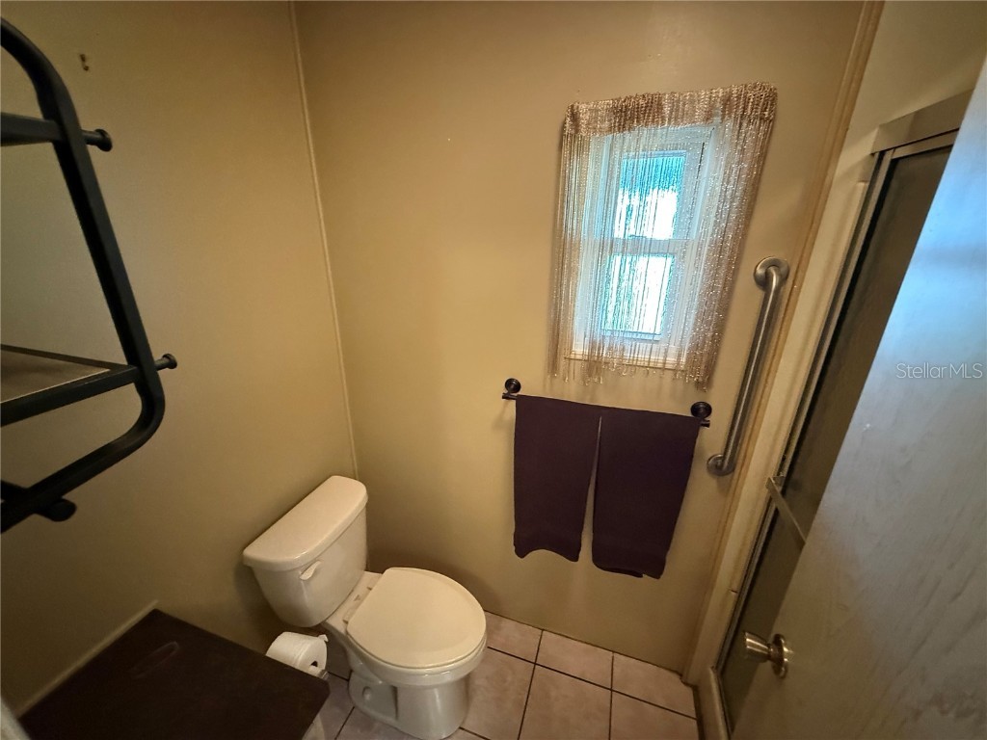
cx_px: 494
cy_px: 370
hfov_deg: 102.1
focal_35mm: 14
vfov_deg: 85.7
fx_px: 399
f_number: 2.2
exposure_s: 1/40
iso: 1000
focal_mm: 2.22
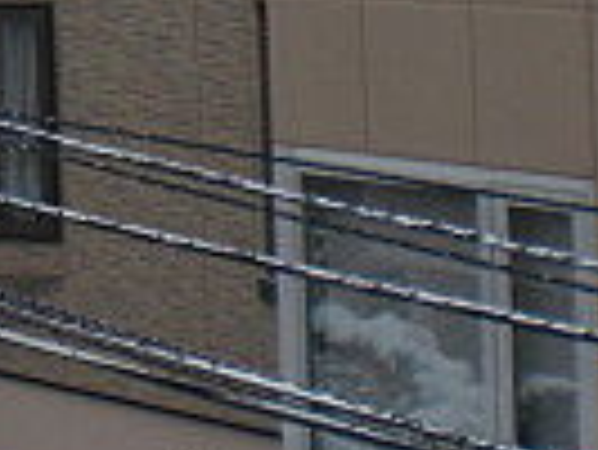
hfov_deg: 10.4
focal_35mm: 183
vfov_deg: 7.9
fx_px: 3164
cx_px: -342
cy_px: -346
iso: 64
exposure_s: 1/125
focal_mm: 6.3
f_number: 3.1
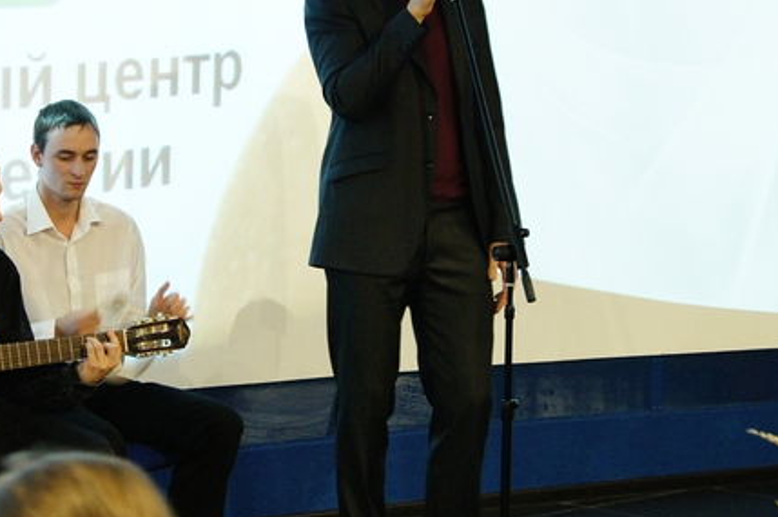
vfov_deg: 12.2
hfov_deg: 18.2
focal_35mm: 112
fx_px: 2418
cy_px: 192
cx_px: 180
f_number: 5
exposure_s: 1/13
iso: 1600
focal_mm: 40
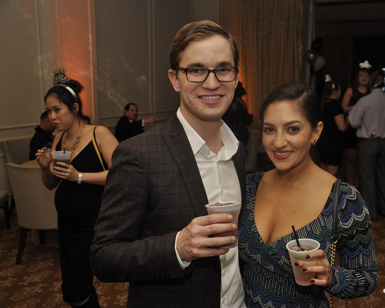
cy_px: 154
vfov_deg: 35.2
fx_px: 485
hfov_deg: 43.1
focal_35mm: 43
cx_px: 229
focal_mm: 25
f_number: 5
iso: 400
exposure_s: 1/60
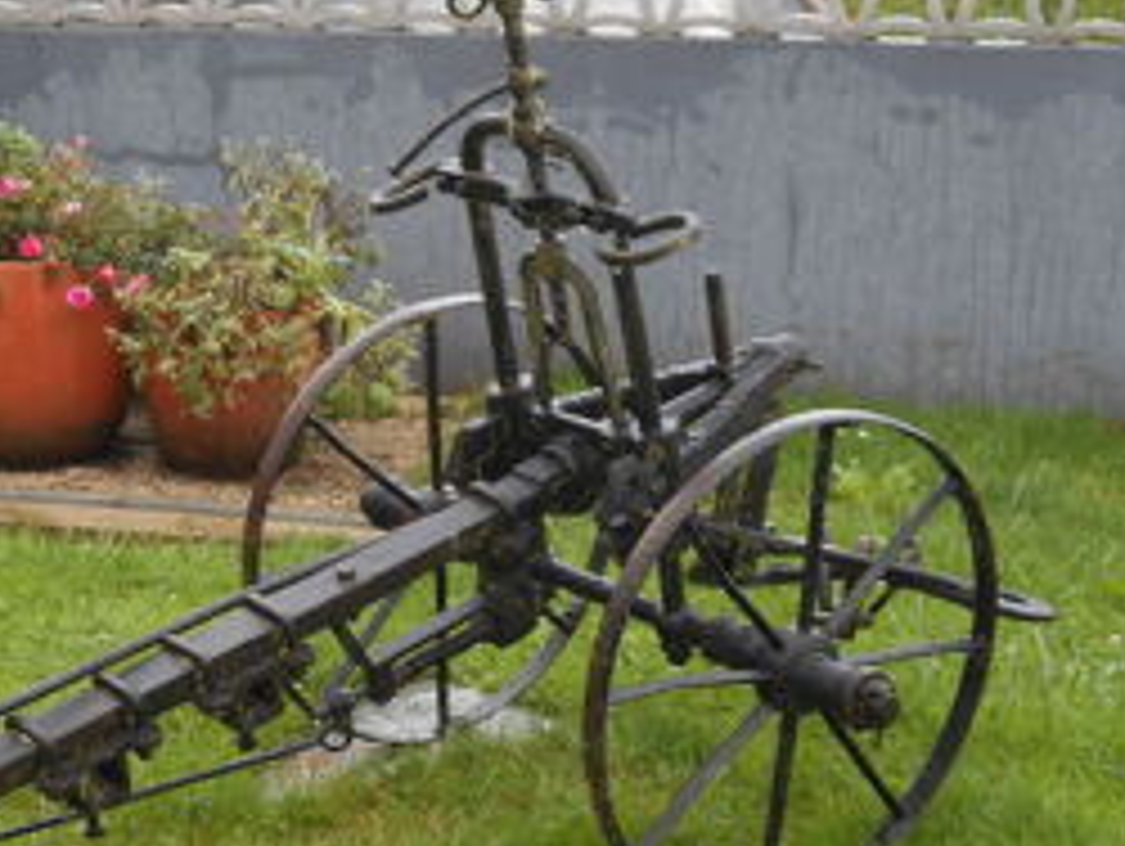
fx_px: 3123
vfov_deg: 15.4
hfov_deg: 20.1
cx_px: 140
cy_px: 580
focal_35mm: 96
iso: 100
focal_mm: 8.8
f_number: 4.5
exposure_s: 1/60
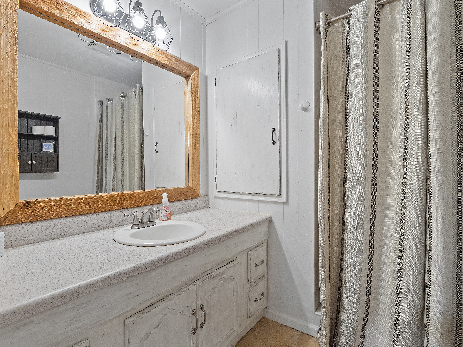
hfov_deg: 94.5
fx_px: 214
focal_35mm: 16
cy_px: 174
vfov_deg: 78.1
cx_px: 232
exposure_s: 1/8
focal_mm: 8
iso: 400
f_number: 5.6
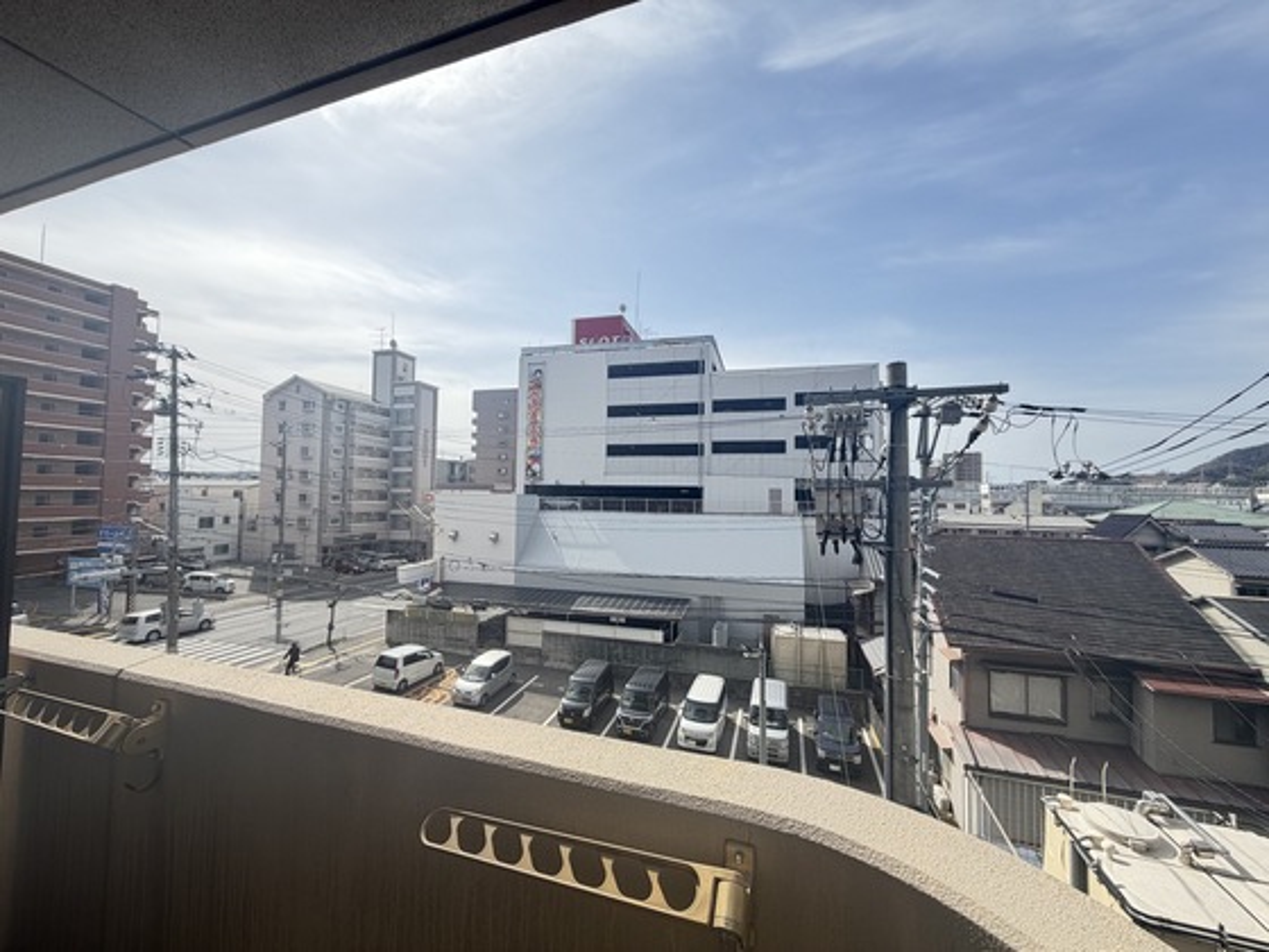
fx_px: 513
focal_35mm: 14
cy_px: 476
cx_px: 634
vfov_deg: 85.7
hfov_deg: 102.1
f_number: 2.2
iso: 40
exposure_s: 1/770
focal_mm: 2.22
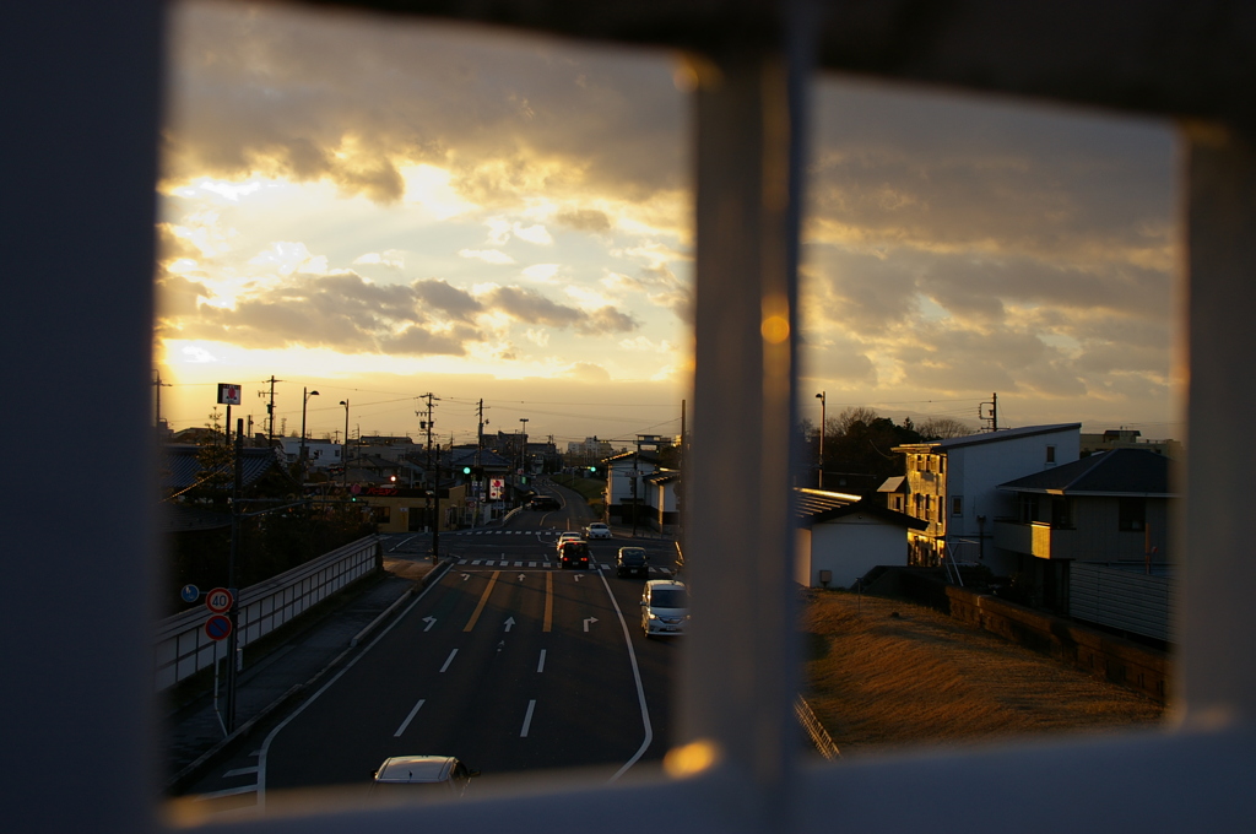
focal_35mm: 42
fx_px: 1463
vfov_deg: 31.8
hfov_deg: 46.5
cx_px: 628
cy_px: 417
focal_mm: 28
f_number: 5.6
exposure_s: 1/500
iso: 200
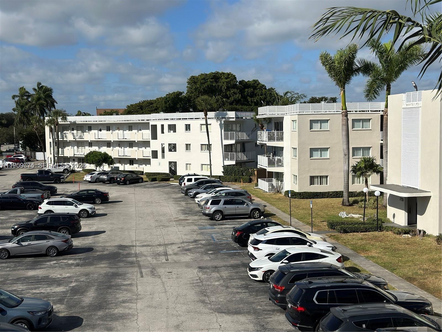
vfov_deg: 30.3
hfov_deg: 39.7
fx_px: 613
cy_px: 166
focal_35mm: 48
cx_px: 221
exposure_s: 1/13699
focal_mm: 6.86
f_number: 1.78
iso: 100
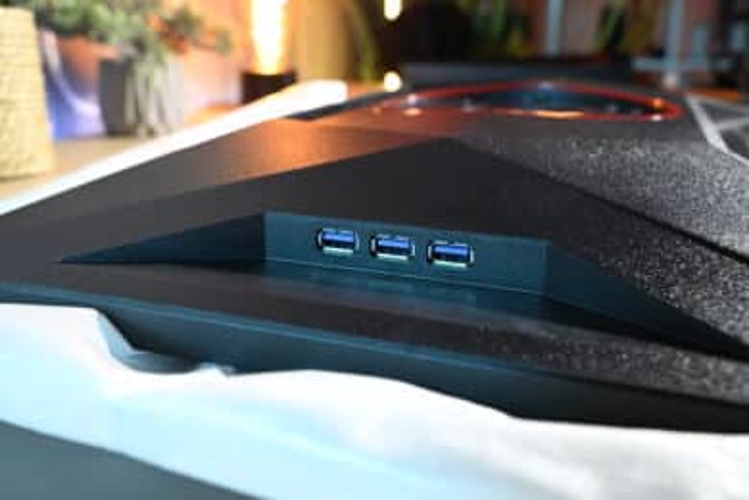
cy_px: 250
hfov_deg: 55.8
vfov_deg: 38.9
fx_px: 707
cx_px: 374
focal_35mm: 34
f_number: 7.1
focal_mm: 34
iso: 2200
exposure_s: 1/40
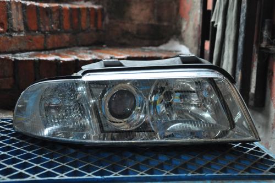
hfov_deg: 37.9
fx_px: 401
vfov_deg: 25.7
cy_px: 92
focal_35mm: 52
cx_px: 138
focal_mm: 35
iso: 1600
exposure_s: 1/15
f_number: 4.5
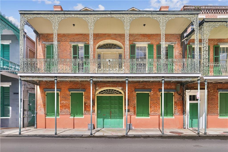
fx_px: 133
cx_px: 114
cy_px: 76
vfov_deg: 59.5
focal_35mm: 21
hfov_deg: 81.2
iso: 400
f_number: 13
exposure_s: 1/250
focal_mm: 21
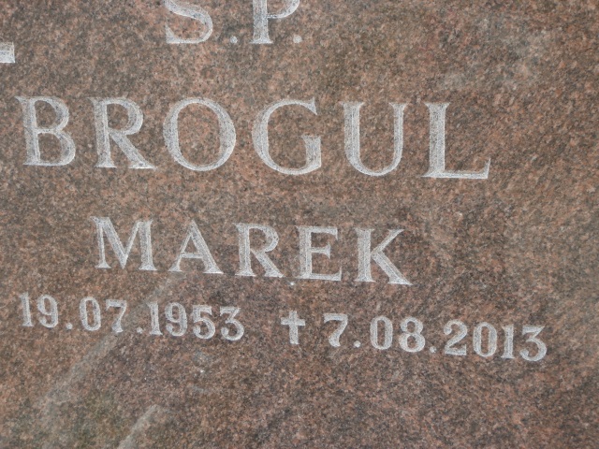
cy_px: 224
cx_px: 300
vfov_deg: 21.6
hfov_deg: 28.6
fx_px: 1177
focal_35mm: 68
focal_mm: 12.1
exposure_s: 1/160
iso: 100
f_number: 4.7
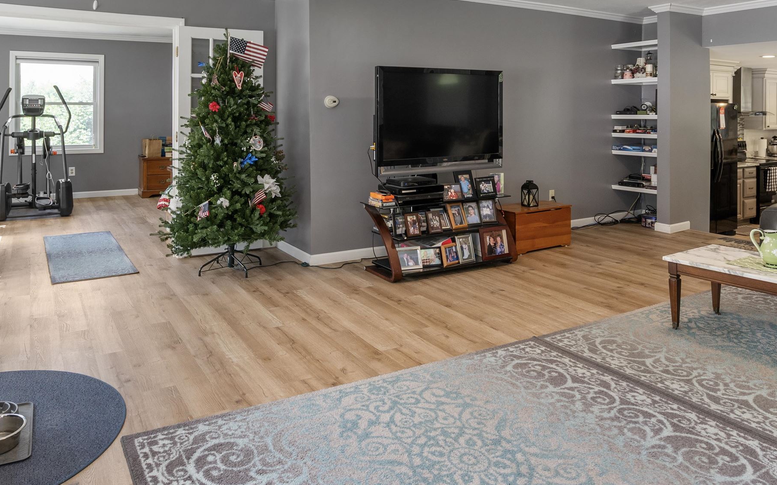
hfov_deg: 70.3
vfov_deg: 45.9
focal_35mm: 26
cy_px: 120
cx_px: 363
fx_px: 551
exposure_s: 1/3
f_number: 8
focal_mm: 10
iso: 100
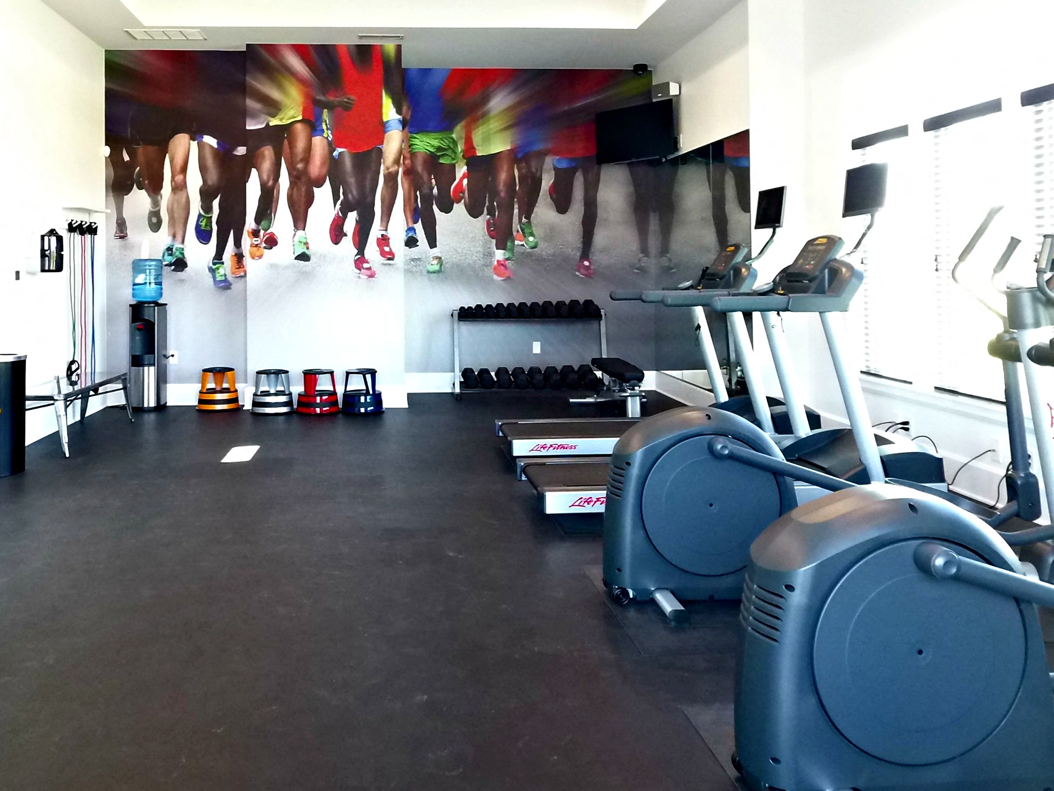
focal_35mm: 30
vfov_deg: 46.1
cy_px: 265
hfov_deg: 59.7
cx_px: 448
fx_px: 914
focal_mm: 3.61
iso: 831
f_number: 2.8
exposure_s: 1/12.5
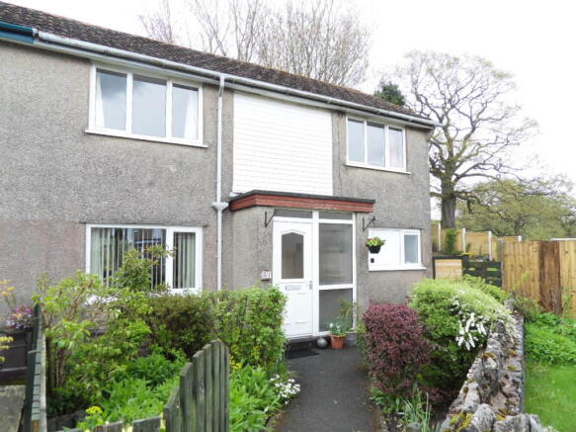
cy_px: 216
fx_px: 399
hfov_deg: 71.6
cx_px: 288
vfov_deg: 56.8
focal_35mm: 24
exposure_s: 1/125
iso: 80
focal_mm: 4.2
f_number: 3.3
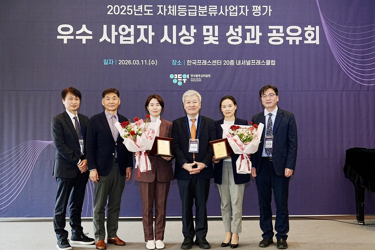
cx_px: 189
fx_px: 416
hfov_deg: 48.5
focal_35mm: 40
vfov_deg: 33.4
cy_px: 130
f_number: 2.8
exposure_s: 1/160
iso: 1600
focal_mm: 38
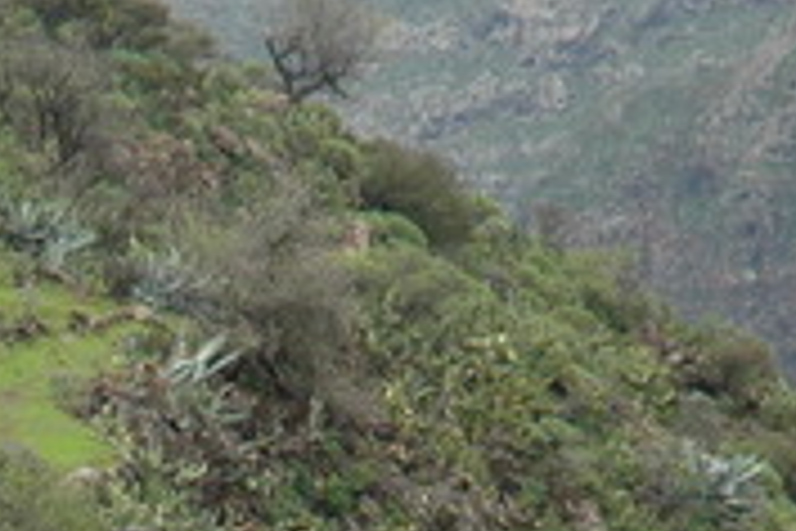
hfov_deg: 4.8
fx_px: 9419
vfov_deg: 3.2
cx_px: -211
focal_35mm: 426
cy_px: 952
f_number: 5.6
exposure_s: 1/125
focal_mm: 70
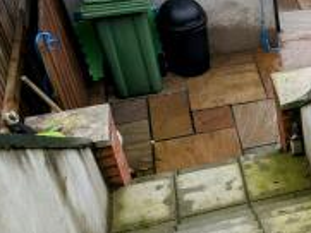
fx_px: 611
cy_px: 111
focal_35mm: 68
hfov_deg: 23.5
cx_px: 450
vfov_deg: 21.6
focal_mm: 2.23
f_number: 1.95
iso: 41
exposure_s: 1/269
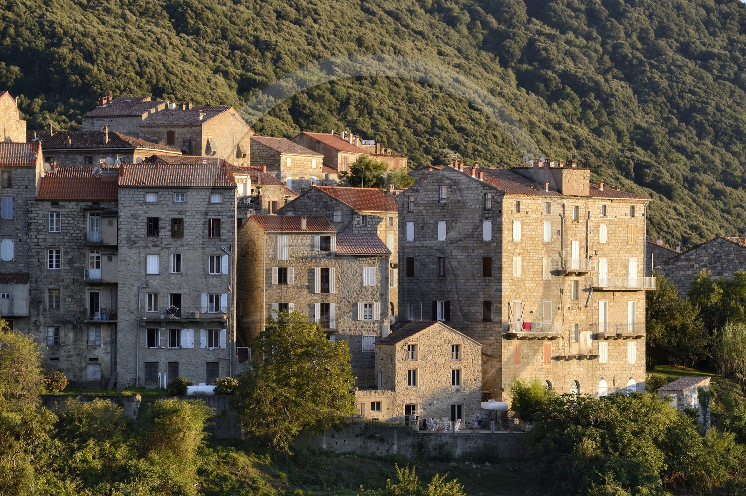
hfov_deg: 14.2
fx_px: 3002
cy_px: 248
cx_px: 373
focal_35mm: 145
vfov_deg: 9.4
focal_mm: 145
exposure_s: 1/250
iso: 400
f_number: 9
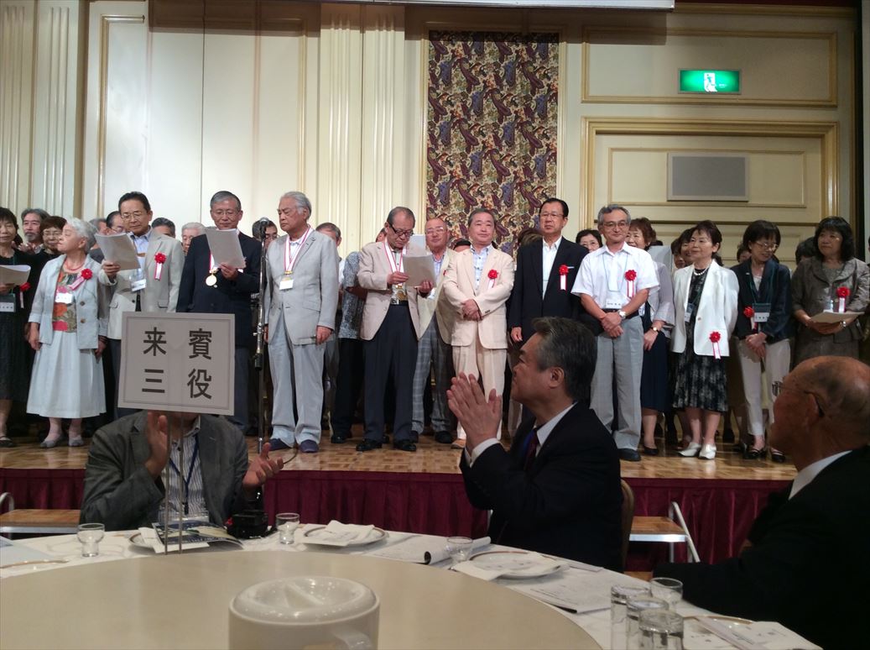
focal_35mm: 33
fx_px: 828
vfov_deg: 42.8
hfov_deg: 55.4
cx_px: 435
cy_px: 325
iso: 40
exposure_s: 1/24
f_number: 2.4
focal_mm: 3.3
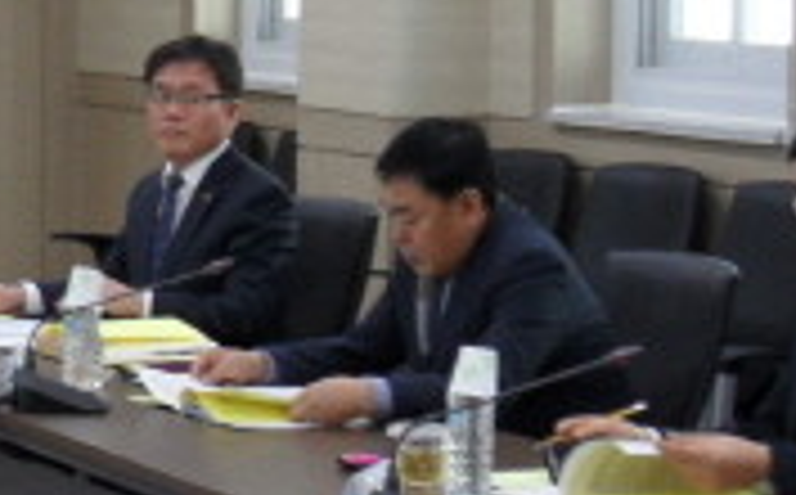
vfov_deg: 9.1
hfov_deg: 13.4
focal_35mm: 144
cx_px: -504
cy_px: 216
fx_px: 3119
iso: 160
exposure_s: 1/45
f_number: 3.6
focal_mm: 6.5
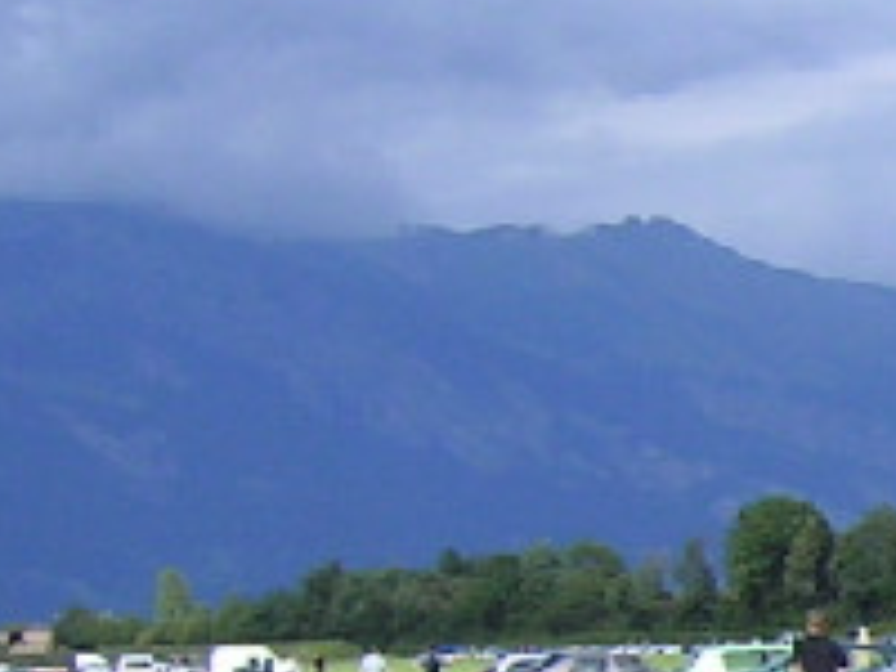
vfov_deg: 7.8
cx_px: 2137
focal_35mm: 184
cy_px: 1183
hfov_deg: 9.6
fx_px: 4763
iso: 50
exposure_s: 1/307
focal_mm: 5.6
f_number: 4.8
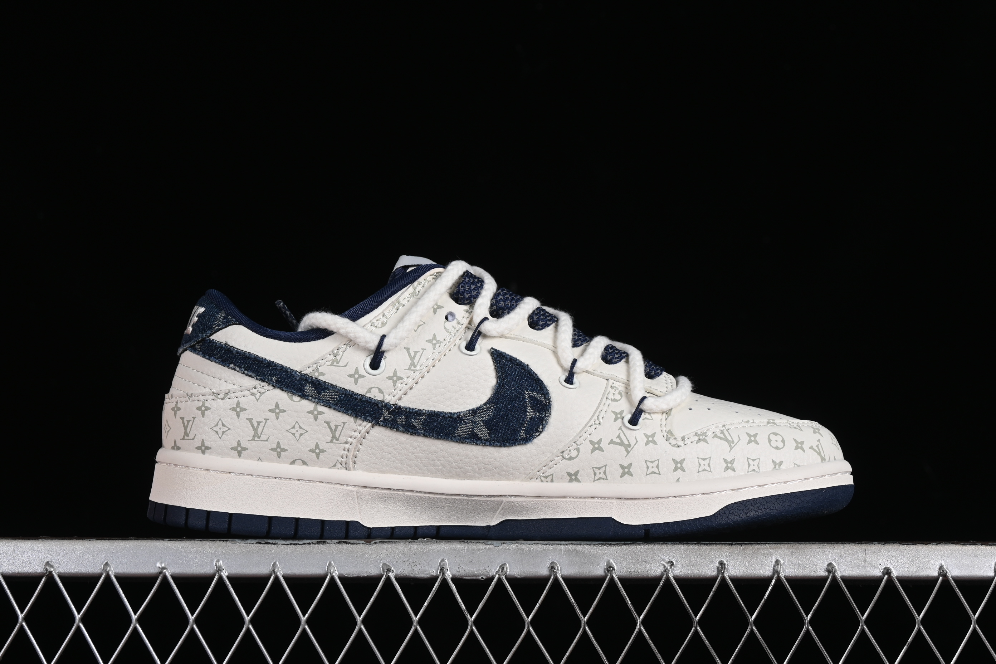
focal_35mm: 75
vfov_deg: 18.2
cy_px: 332
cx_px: 498
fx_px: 2075
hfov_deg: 27.0
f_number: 8
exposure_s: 1/80
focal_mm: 50
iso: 160
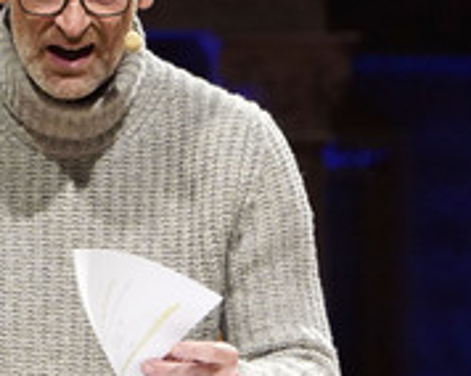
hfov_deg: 1.4
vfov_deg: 1.1
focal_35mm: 1427
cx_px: 112
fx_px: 19870
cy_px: 167
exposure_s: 1/200
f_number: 6.3
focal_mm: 600
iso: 6400
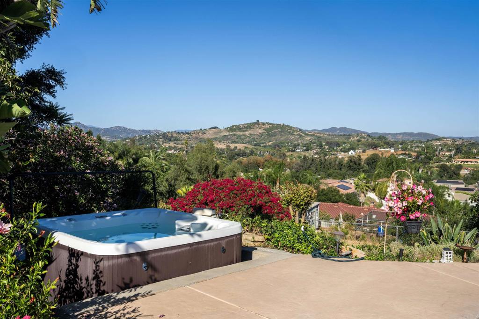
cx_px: 240
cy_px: 160
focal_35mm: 32
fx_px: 426
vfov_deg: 41.1
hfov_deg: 58.7
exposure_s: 1/800
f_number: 9
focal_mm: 32
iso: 200
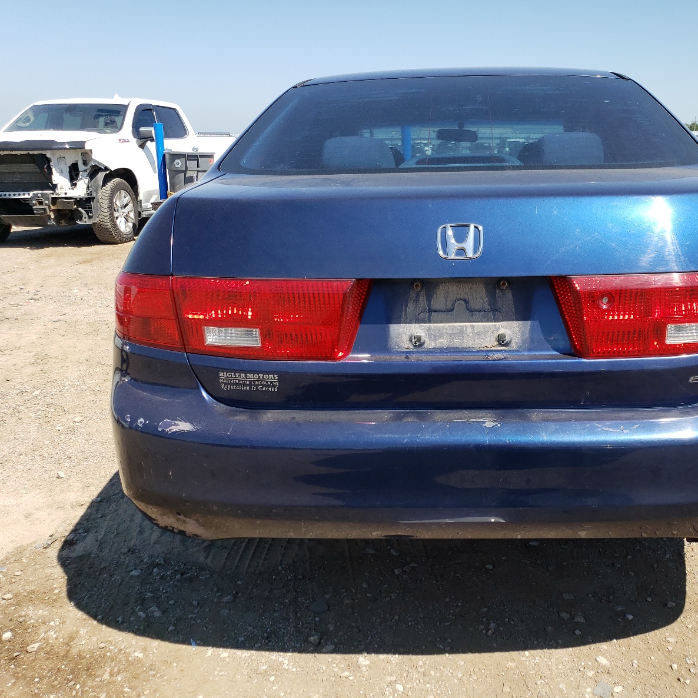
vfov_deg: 52.5
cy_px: 347
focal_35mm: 31
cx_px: 452
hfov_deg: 51.8
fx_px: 707
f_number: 1.5
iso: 50
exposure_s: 1/2000
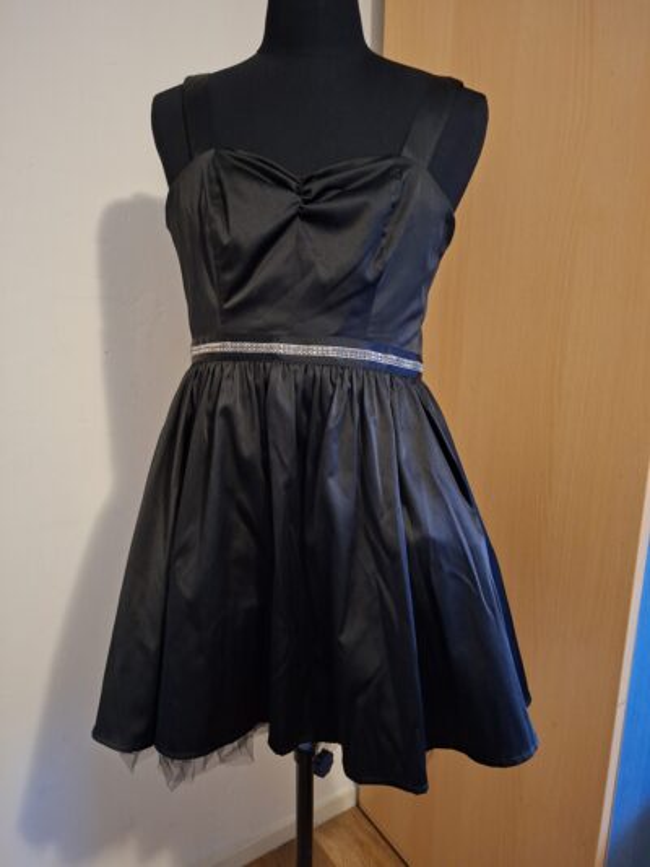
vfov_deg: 73.9
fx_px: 576
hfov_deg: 58.9
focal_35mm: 23
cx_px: 325
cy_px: 434
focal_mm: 5.54
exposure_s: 1/20
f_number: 1.8
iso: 800
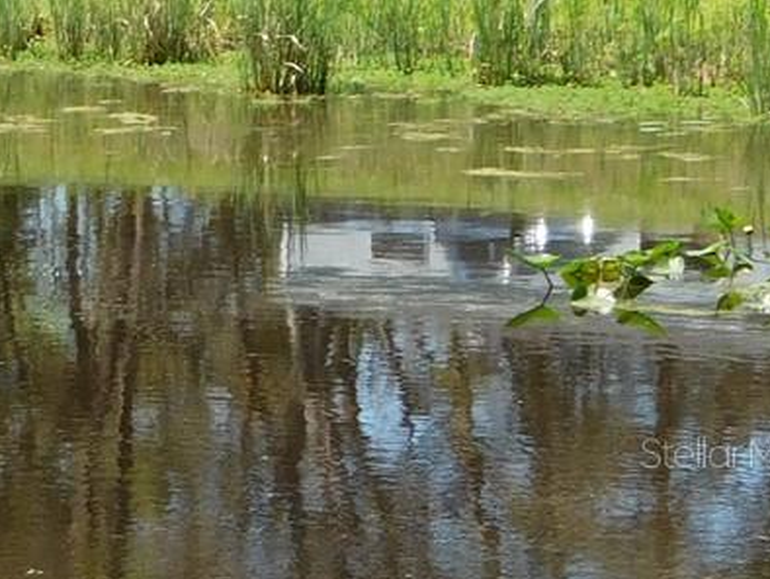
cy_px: 452
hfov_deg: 7.1
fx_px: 5965
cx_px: -739
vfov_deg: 5.5
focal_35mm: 268
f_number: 4.2
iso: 125
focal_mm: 11.7
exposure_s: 1/400
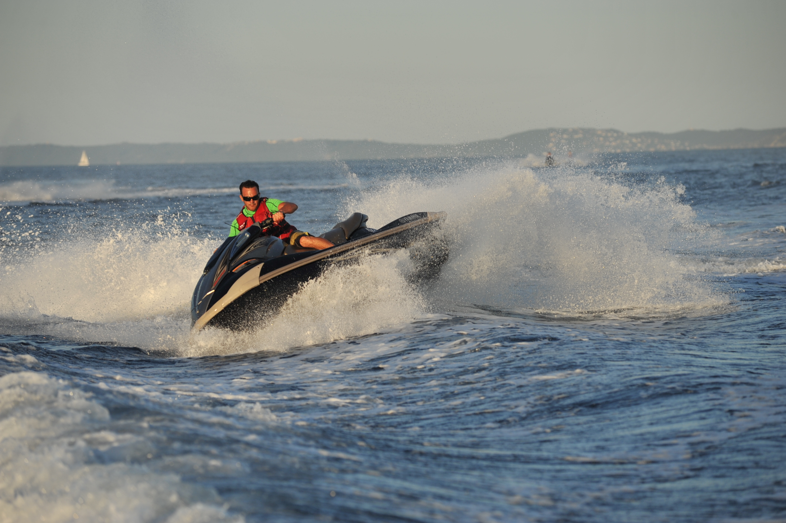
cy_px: 262
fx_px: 4364
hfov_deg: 10.3
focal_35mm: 200
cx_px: 393
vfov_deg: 6.9
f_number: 5.6
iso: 200
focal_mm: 200
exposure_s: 1/1250
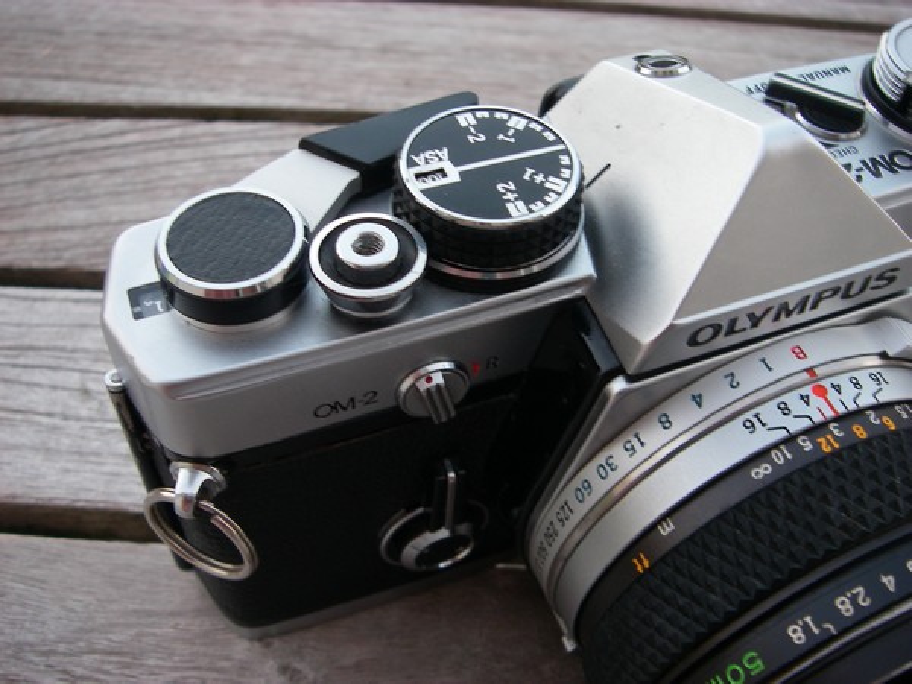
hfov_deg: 49.0
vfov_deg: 37.7
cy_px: 342
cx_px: 456
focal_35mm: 38
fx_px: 1001
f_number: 3.3
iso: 125
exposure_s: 1/50
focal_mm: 6.3
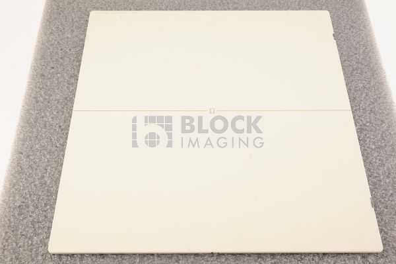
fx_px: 550
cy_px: 132
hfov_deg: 39.6
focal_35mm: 50
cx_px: 198
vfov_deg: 26.9
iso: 1600
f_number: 11
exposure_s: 1/100
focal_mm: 50
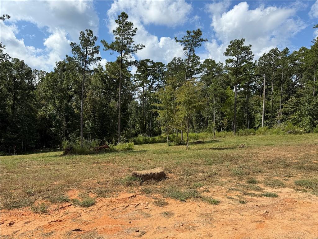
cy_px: 120
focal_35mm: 24
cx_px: 159
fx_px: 220
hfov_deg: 71.6
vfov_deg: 56.8
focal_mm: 6.76
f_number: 1.78
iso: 80
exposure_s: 1/4405
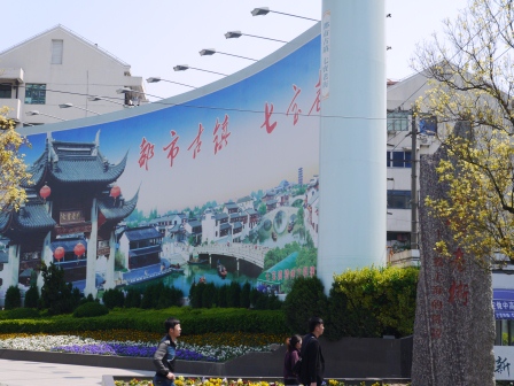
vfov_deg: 25.2
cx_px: 257
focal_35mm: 58
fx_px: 861
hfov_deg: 33.2
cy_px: 193
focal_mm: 29
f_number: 9
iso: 160
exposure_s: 1/250
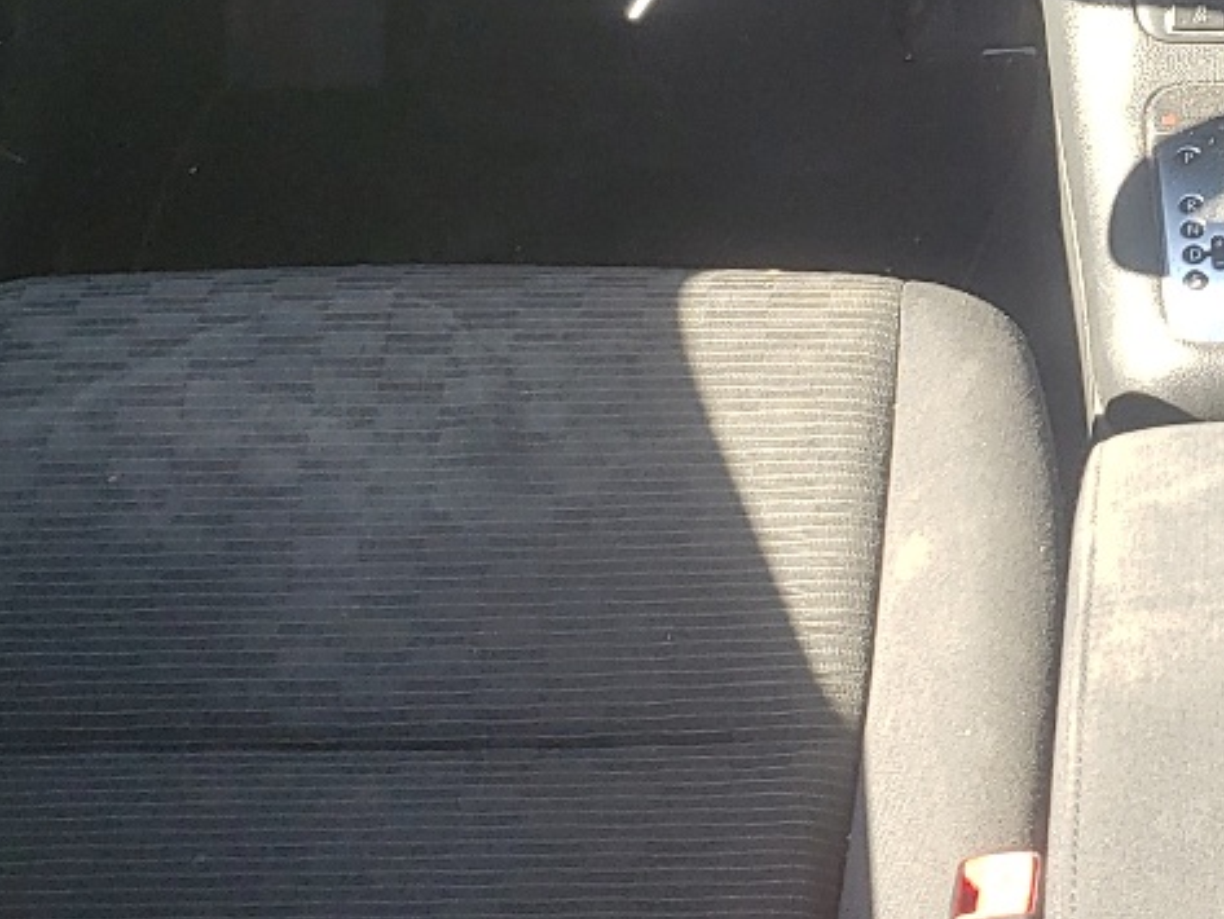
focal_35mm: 88
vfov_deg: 16.6
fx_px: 3112
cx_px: 1211
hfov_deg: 21.5
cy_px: 153
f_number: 1.5
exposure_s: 1/196
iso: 50
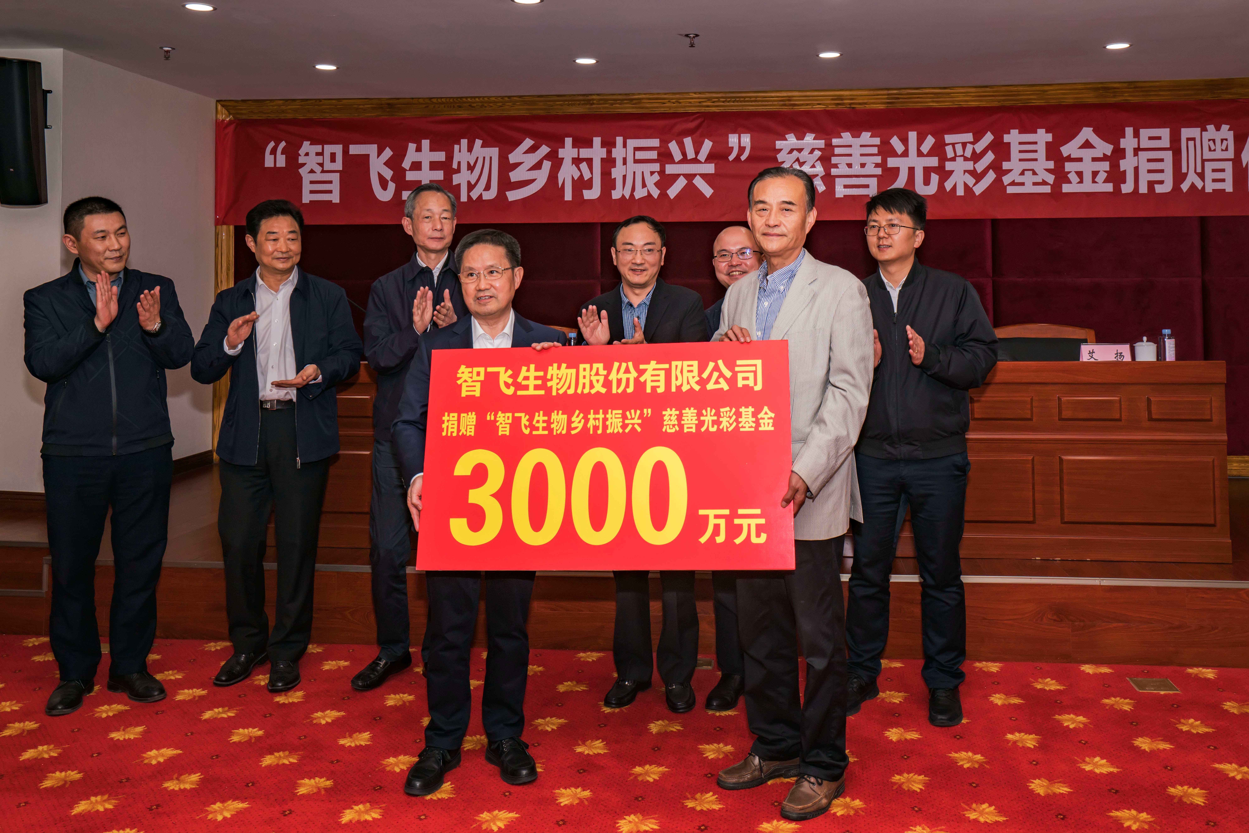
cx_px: 624
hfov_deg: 63.7
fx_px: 1006
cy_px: 416
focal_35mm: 29
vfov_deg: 45.0
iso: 320
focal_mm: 29
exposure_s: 1/250
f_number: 7.1
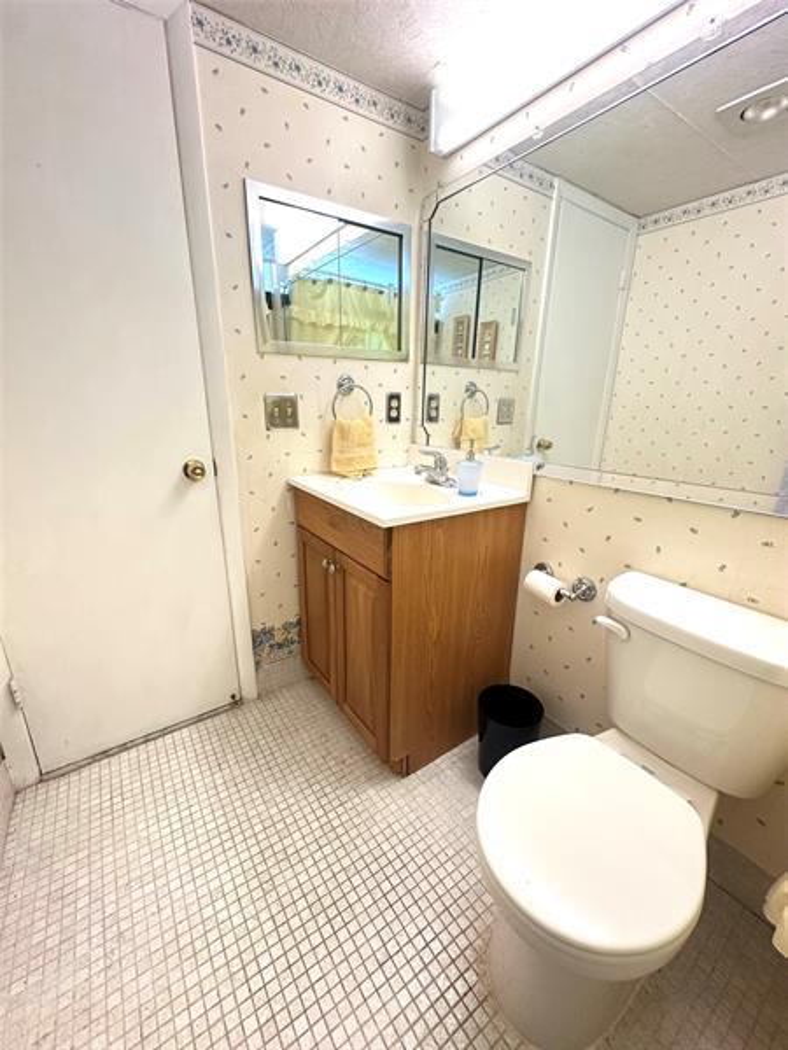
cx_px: 394
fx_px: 425
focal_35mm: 14
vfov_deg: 102.1
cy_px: 525
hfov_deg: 85.7
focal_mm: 2.22
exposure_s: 1/120
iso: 250
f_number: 2.2
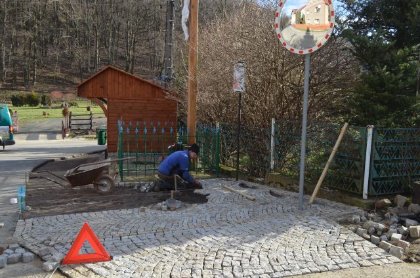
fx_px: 384
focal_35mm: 33
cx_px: 210
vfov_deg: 39.8
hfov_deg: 57.3
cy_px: 139
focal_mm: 22
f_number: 8
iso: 200
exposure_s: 1/250
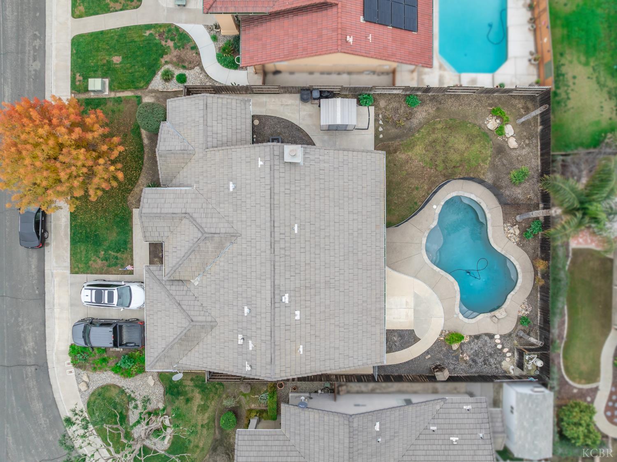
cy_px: 231
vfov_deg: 56.8
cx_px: 308
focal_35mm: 24
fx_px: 428
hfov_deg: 71.6
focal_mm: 12.29
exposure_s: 1/320
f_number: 2.8
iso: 200
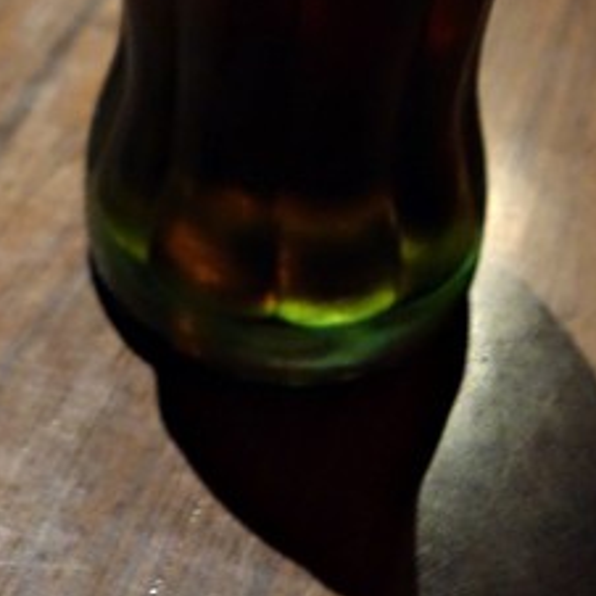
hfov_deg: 15.6
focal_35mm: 108
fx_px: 2104
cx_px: -95
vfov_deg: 15.0
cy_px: -297
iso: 800
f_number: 2.8
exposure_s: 1/10
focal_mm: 10.4
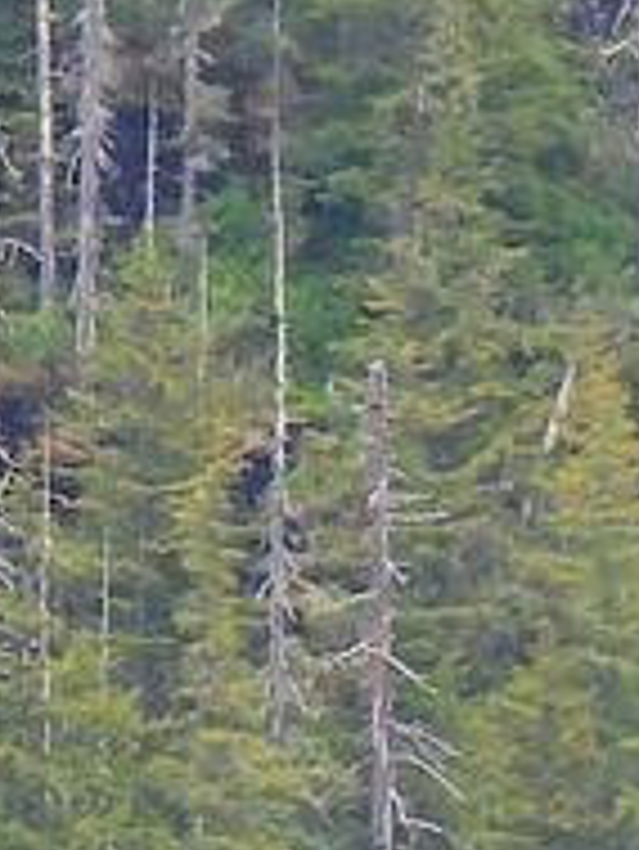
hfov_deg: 0.6
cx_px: 2061
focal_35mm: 2367
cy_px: 1030
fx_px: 58193
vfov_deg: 0.8
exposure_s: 1/125
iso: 140
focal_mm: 62.5
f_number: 5
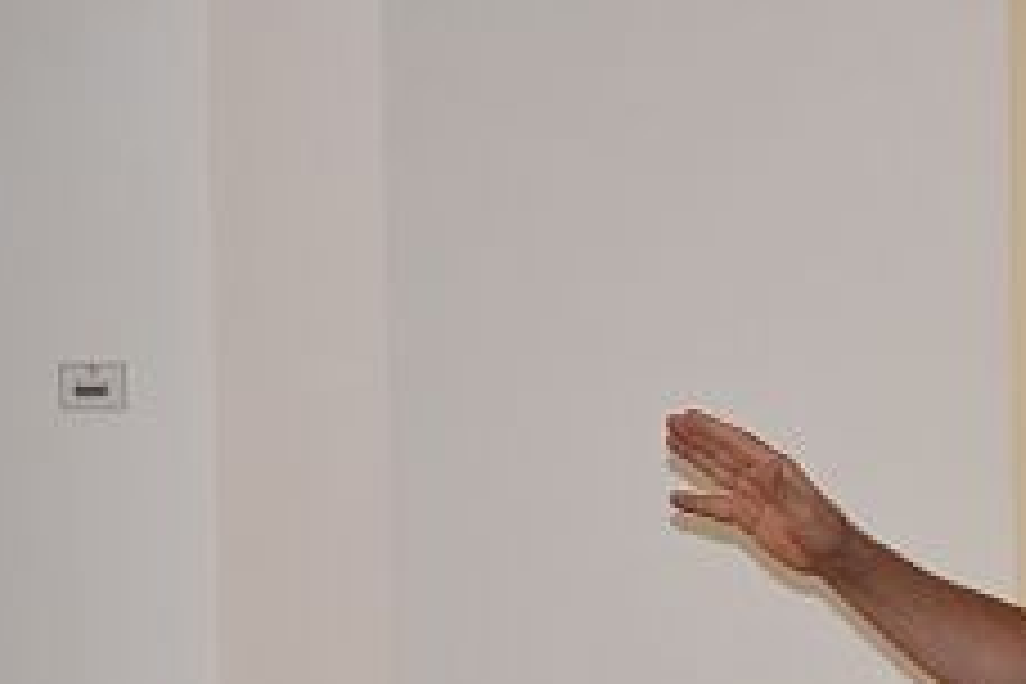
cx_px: 1382
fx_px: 11998
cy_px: 704
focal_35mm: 421
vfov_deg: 3.3
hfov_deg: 4.9
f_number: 4.8
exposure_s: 1/125
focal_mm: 100
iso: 1400
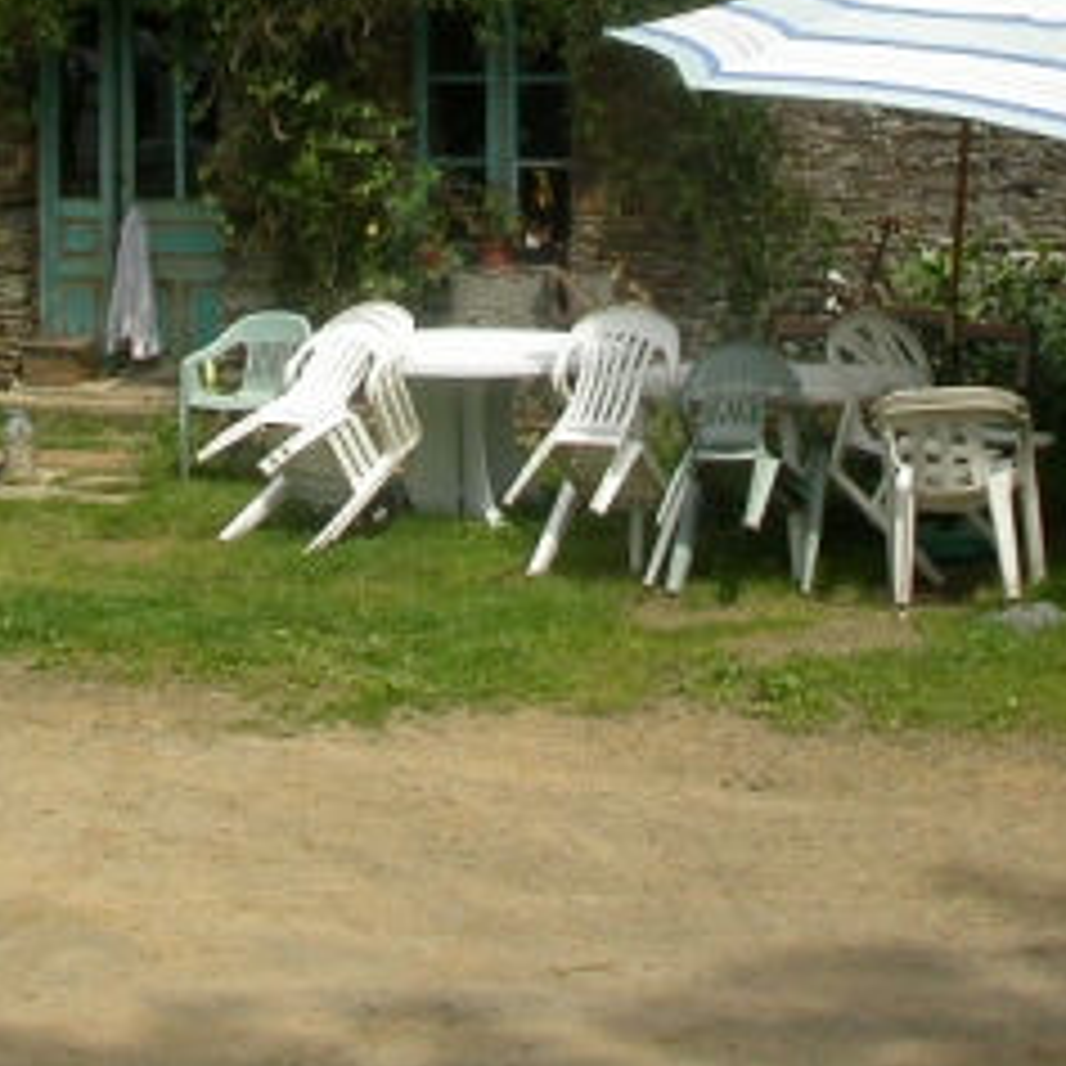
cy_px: -72
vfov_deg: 13.5
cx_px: 414
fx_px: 4425
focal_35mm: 127
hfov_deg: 13.7
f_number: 6.5
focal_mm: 10.4
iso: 100
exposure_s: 1/344
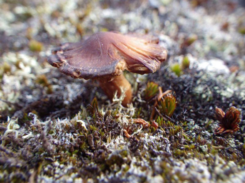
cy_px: 92
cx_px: 122
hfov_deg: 54.0
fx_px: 241
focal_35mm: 34
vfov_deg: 41.8
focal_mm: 6.1
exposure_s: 1/125
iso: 125
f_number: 3.8
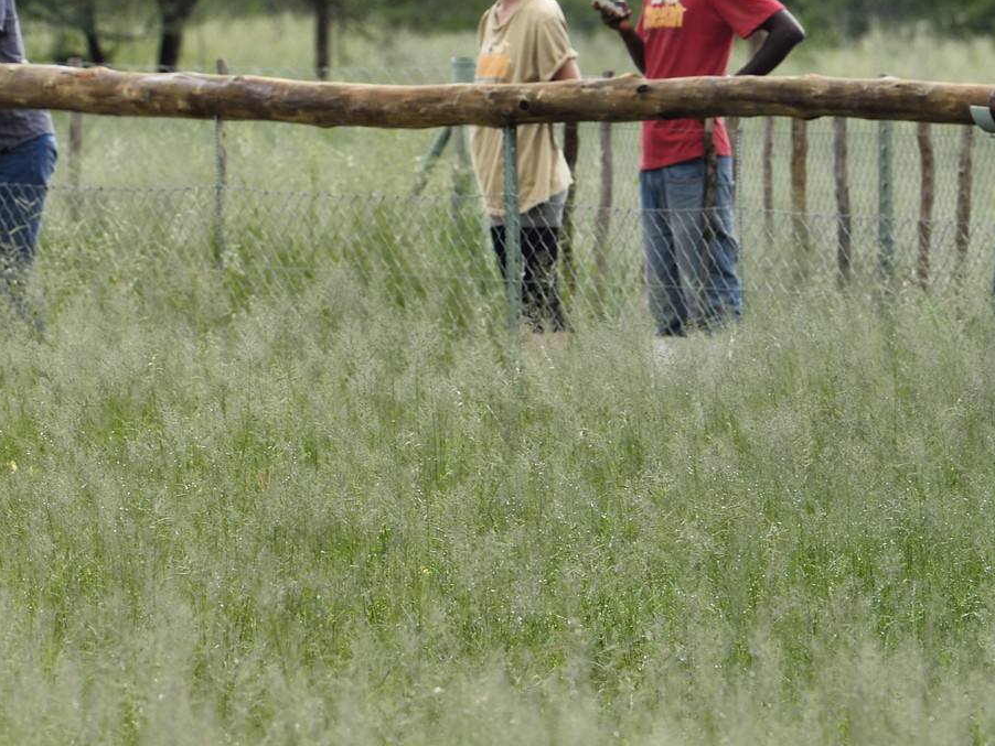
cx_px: 121
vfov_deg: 4.4
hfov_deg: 5.8
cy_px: 214
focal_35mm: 341
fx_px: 9804
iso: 400
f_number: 5.6
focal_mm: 200
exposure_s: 1/1000
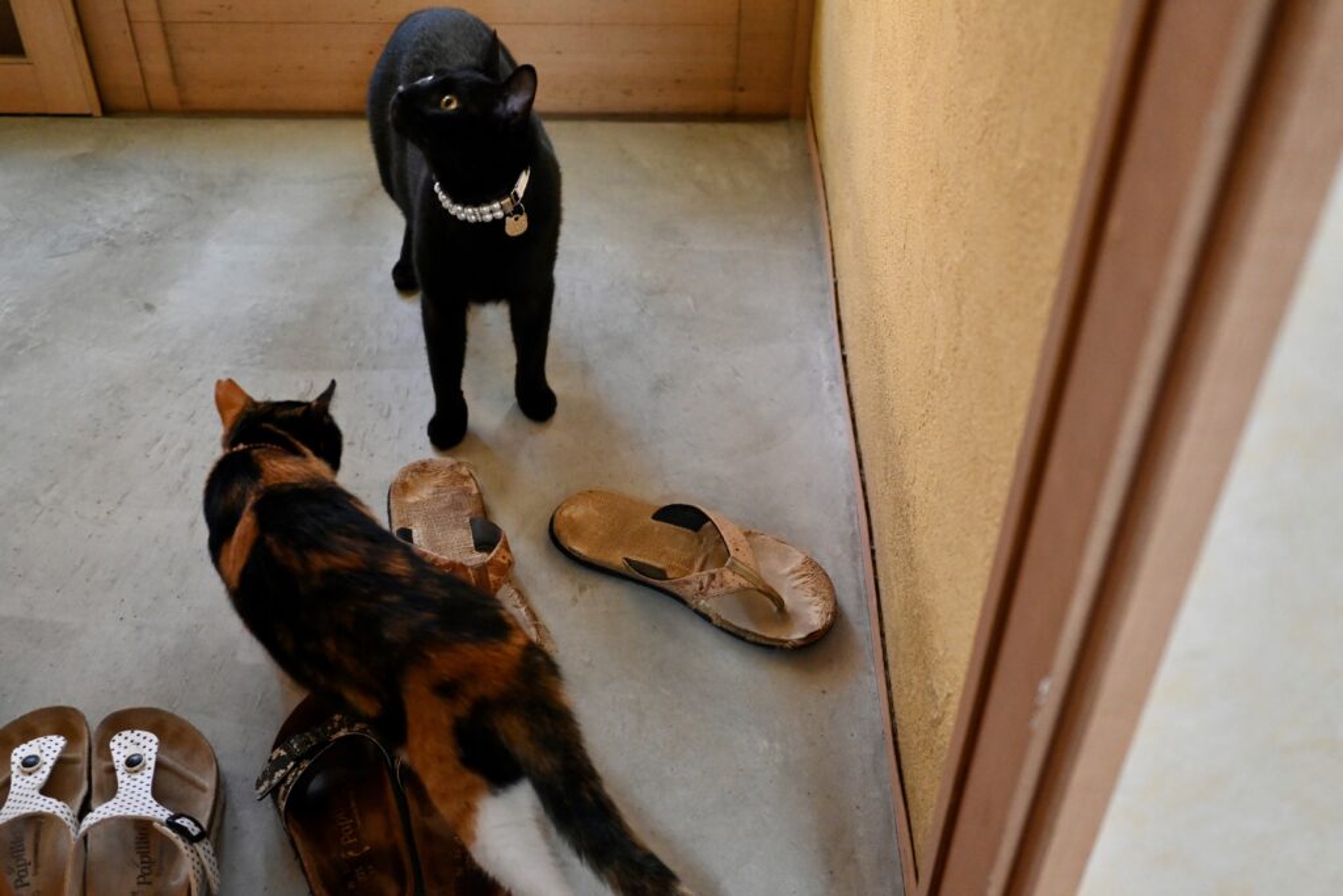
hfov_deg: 46.4
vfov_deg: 31.9
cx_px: 672
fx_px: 1567
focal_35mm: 42
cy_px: 448
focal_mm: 28
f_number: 2.8
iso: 2800
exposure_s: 1/125
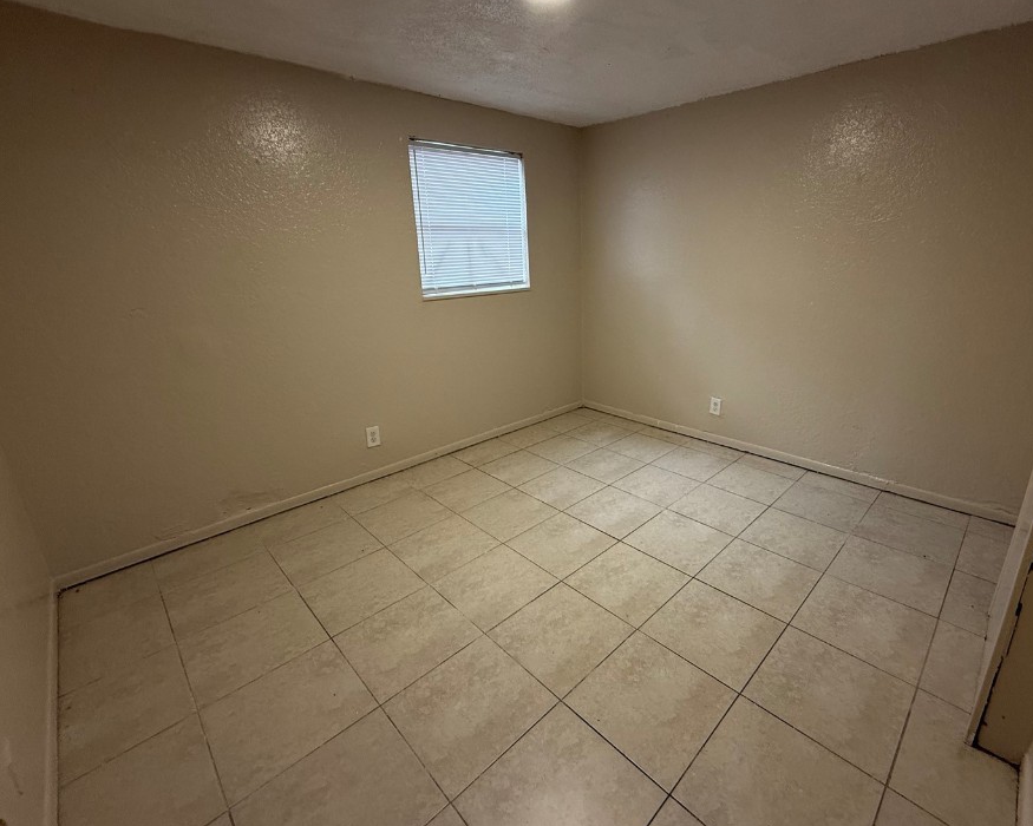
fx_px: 489
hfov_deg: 92.7
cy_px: 385
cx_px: 576
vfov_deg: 80.3
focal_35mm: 16
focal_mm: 2.22
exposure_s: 1/60
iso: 200
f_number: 2.2
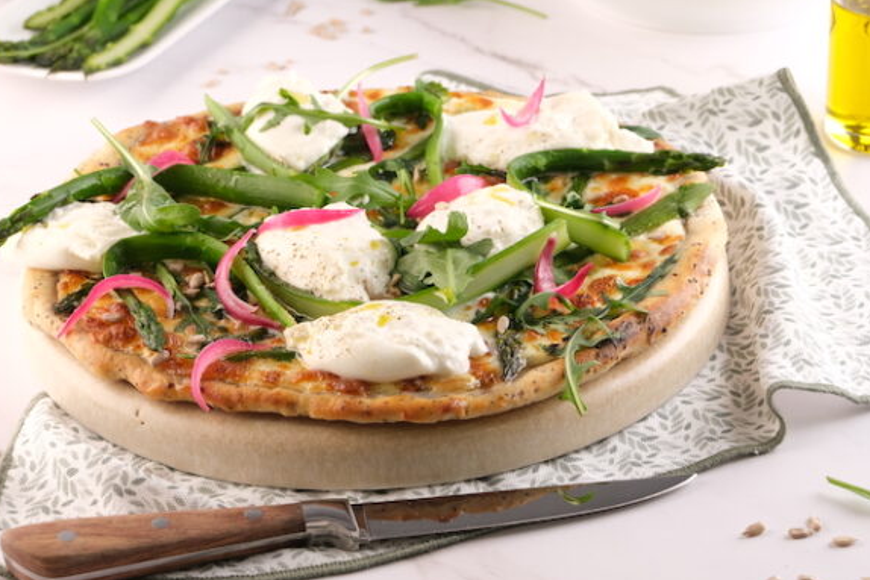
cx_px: 467
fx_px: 2683
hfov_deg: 18.4
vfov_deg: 12.3
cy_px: 262
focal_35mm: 111
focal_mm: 55
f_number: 8
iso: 160
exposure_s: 1/30
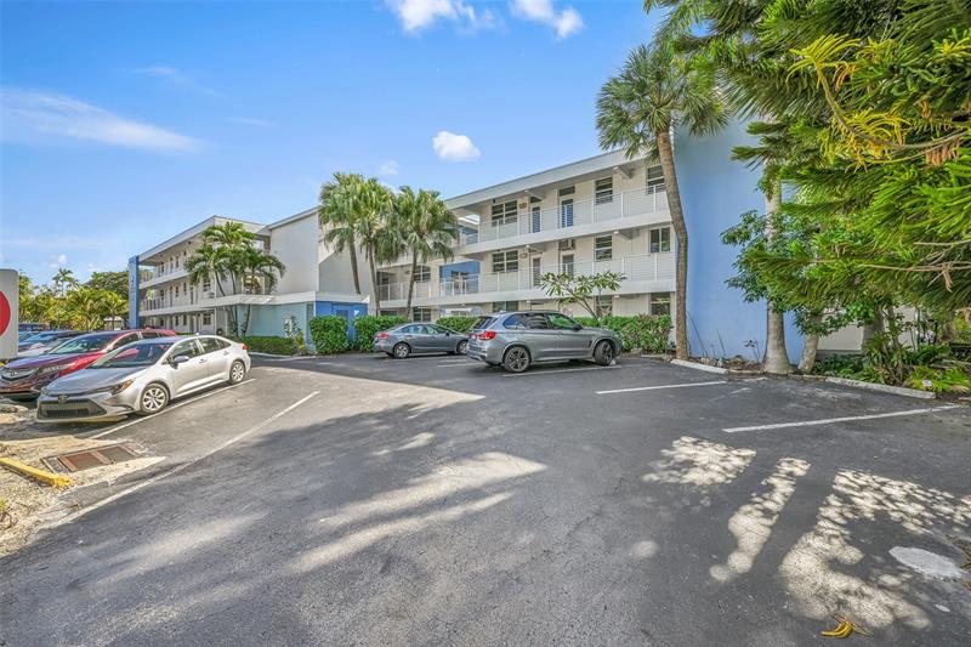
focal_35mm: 14
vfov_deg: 81.2
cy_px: 324
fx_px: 378
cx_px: 486
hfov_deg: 104.3
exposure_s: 1/60
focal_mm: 14
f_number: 9
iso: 80
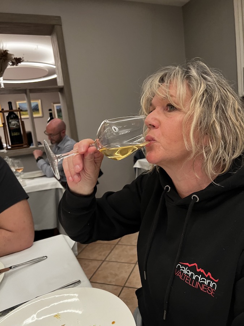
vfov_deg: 67.3
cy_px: 163
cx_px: 122
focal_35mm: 26
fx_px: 244
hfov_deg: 53.1
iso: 400
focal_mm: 5.7
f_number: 1.5
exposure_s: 1/60
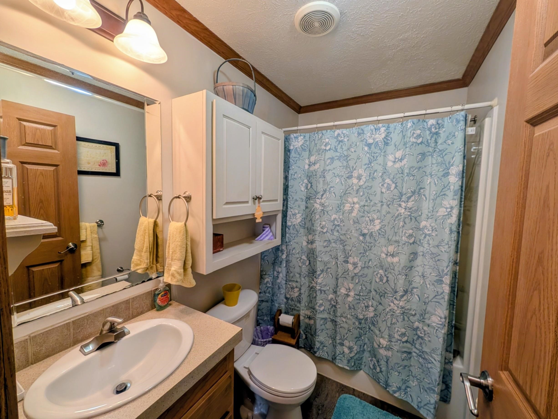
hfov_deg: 110.5
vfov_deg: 94.5
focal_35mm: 12
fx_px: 193
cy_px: 210
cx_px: 279
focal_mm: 2.02
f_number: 1.7
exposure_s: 1/143
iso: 77
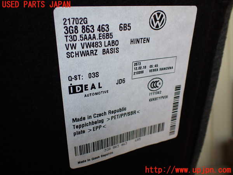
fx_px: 202
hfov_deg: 60.0
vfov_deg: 46.8
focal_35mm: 30
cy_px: 88
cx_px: 116
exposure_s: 1/125
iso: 100
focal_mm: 5.4
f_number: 2.3
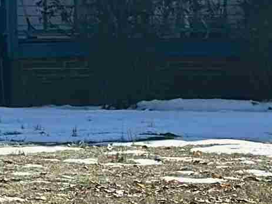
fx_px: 2515
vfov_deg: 4.6
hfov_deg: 6.2
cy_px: 146
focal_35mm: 320
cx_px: 287
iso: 100
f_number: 1.78
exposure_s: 1/6211
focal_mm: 6.86
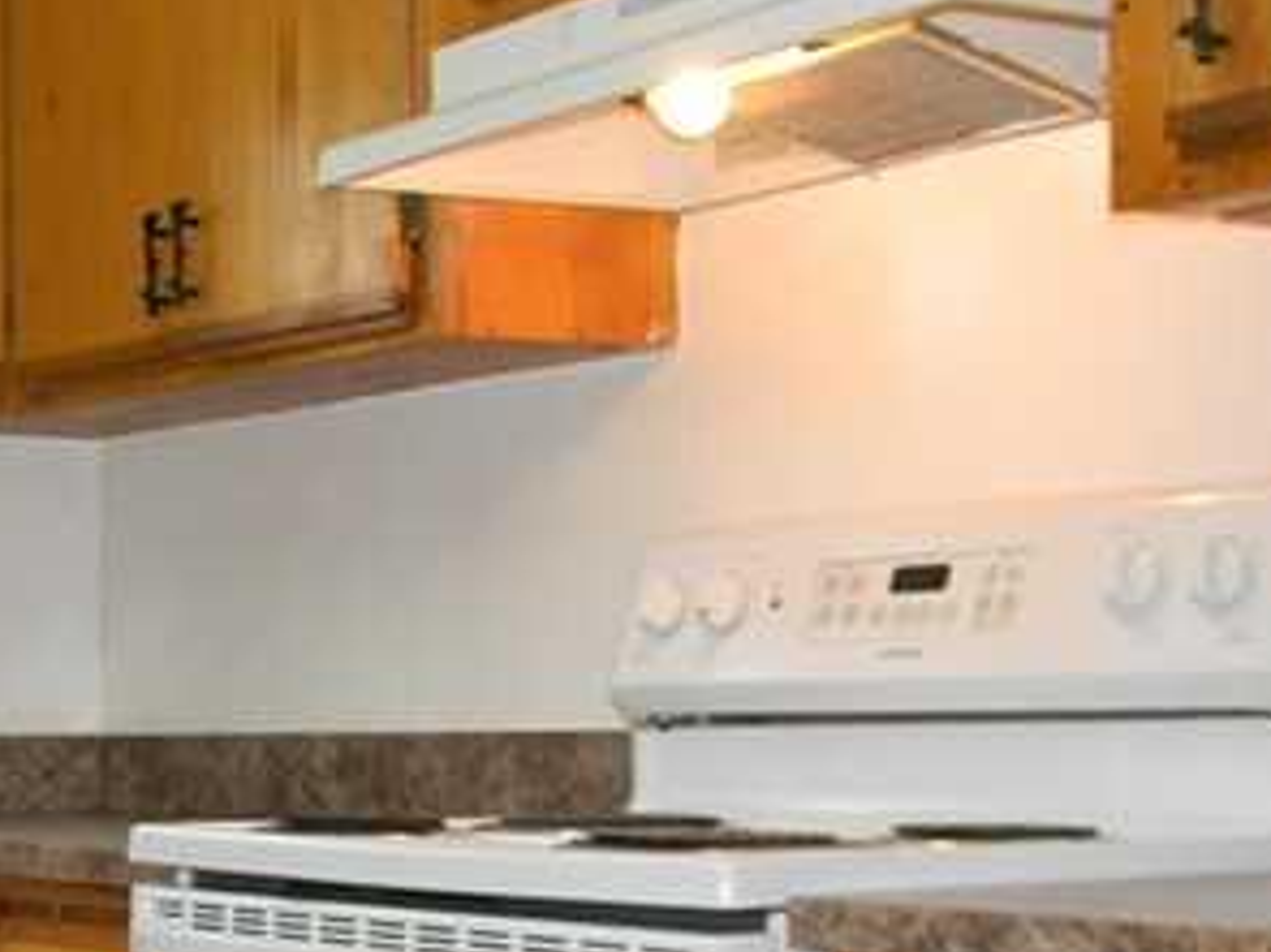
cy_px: 724
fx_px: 2789
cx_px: -43
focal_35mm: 76
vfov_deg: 19.2
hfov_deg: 24.3
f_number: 3.5
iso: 104
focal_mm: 5
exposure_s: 1/30
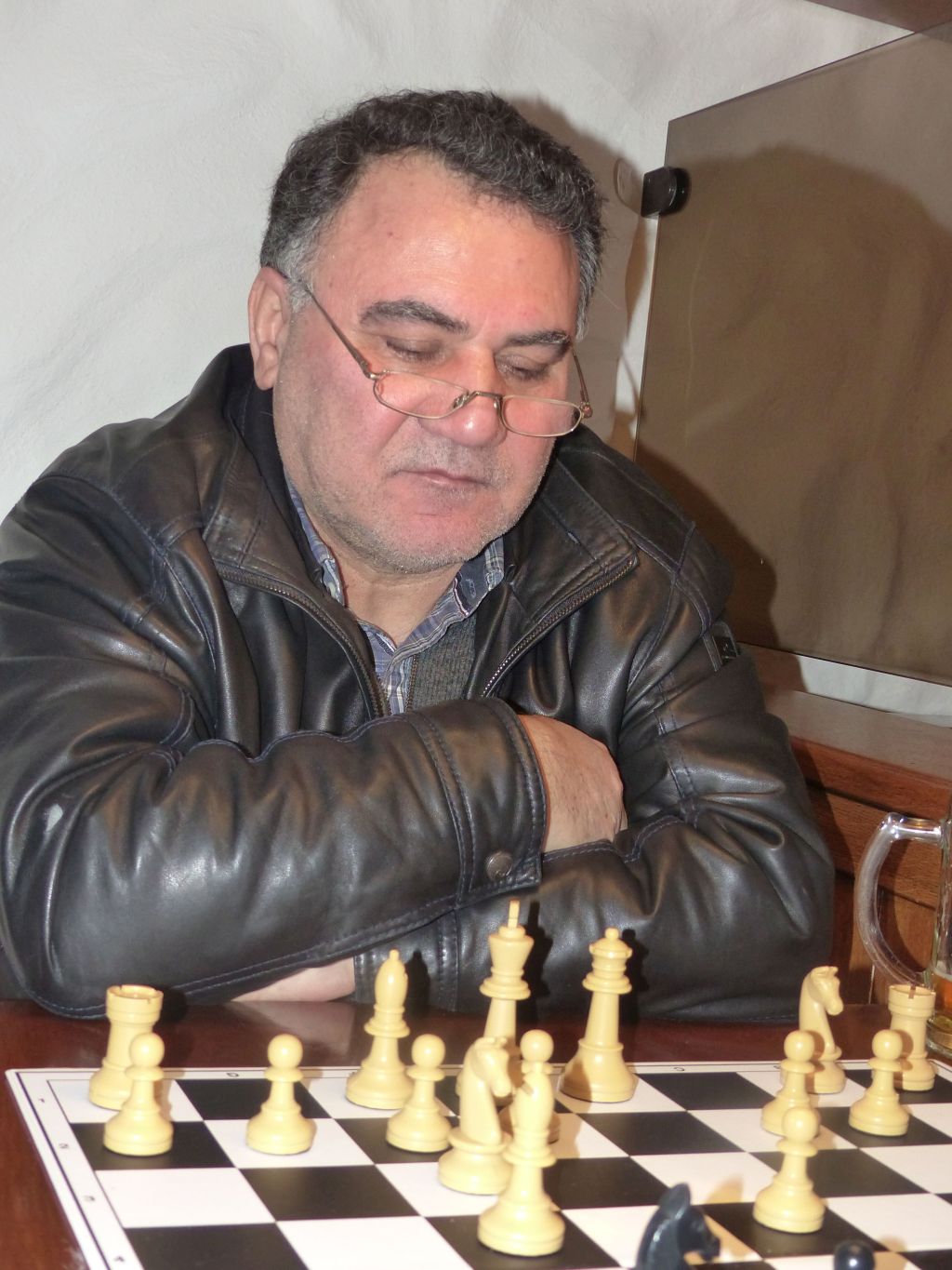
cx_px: 476
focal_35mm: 50
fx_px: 1833
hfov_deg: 29.1
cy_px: 635
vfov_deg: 38.2
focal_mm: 9.1
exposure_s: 1/60
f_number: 2.8
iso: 400
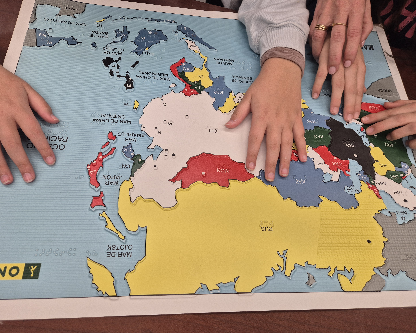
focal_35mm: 24
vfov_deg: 58.8
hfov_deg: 70.3
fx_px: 295
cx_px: 207
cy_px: 166
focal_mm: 5.4
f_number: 1.8
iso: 64
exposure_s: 1/100
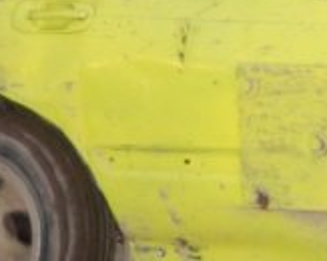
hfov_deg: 3.7
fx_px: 5083
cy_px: -163
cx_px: 602
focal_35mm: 526
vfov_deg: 2.9
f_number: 5.6
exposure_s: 1/60
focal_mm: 95
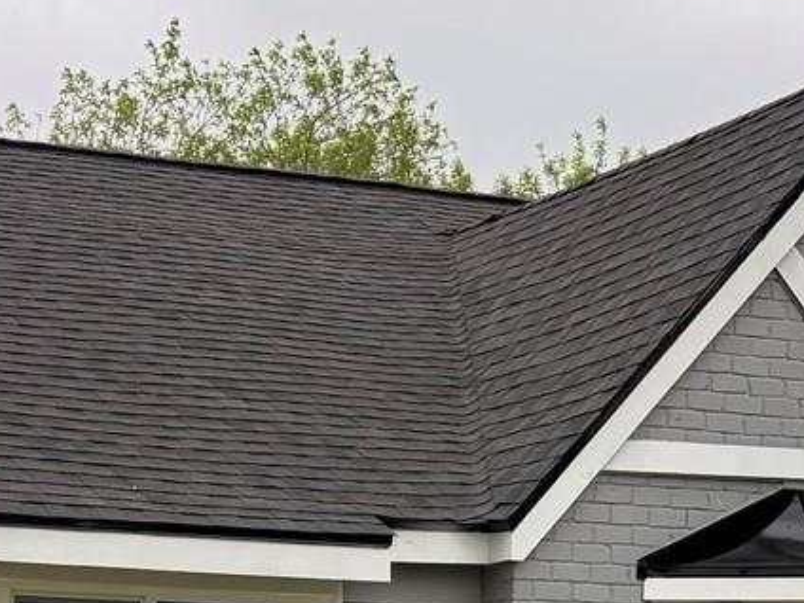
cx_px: 341
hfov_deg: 17.0
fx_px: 2694
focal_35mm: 116
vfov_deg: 11.6
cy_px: 1183
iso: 100
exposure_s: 1/2232
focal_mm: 6.76
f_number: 1.78
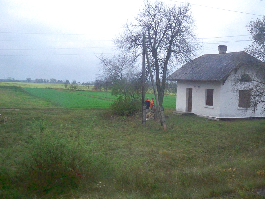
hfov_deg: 41.8
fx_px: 344
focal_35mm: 45
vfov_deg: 32.1
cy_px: 81
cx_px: 166
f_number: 3.1
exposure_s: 1/60
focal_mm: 6.3
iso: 200
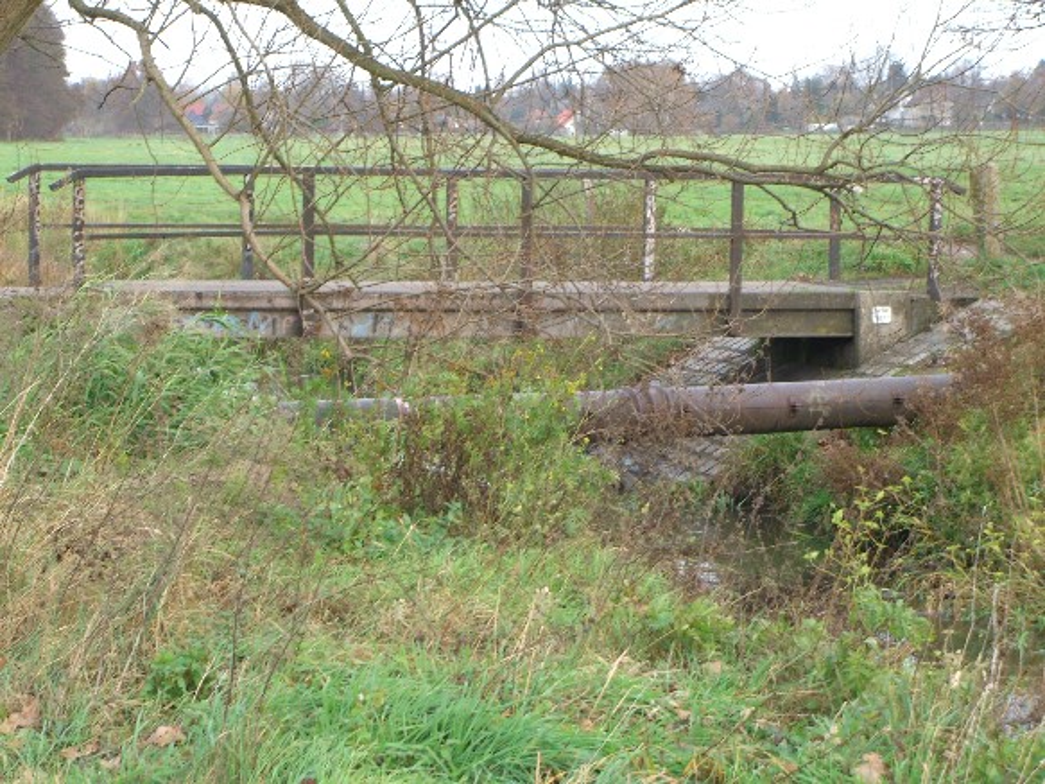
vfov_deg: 13.0
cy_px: 392
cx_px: 522
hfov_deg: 17.3
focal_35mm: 114
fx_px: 3441
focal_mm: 23.7
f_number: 5.1
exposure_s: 1/100
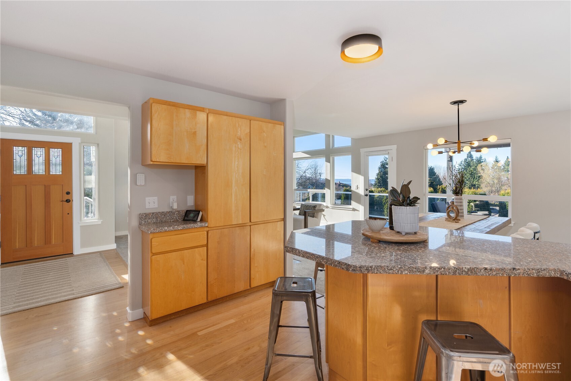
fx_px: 254
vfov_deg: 73.7
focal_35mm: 16
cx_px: 286
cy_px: 190
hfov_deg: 96.7
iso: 320
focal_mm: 16
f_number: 9
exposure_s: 1/20
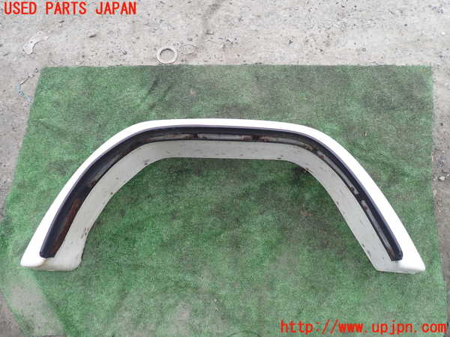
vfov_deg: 54.9
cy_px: 168
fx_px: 325
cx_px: 225
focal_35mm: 25
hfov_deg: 69.4
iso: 100
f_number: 2.8
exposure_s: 1/200
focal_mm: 4.5
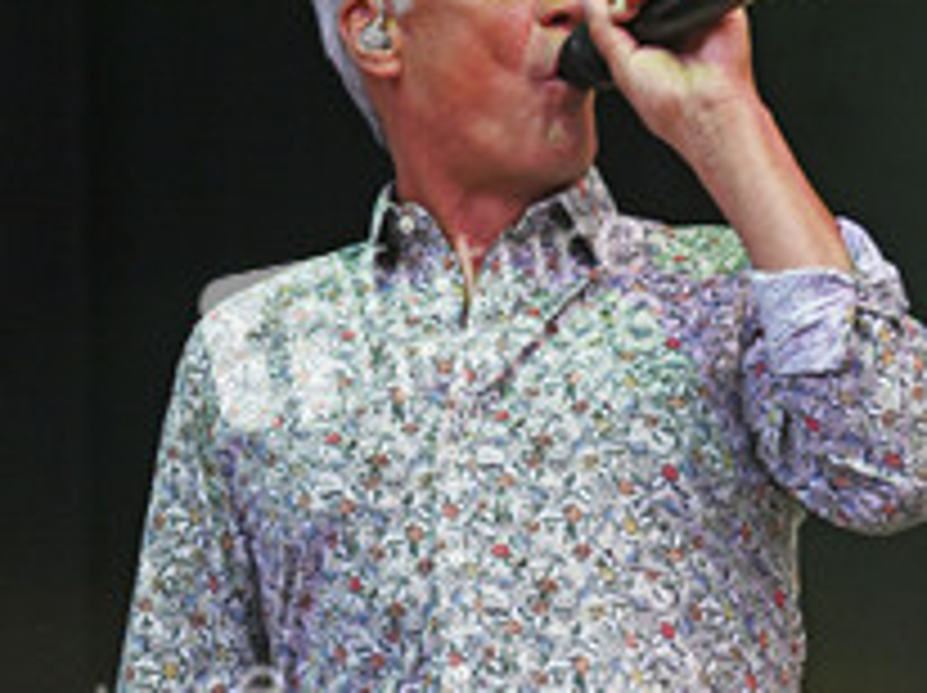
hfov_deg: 6.6
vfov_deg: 5.0
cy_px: 549
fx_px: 7998
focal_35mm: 299
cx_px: 562
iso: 640
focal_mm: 160
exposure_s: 1/250
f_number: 5.6
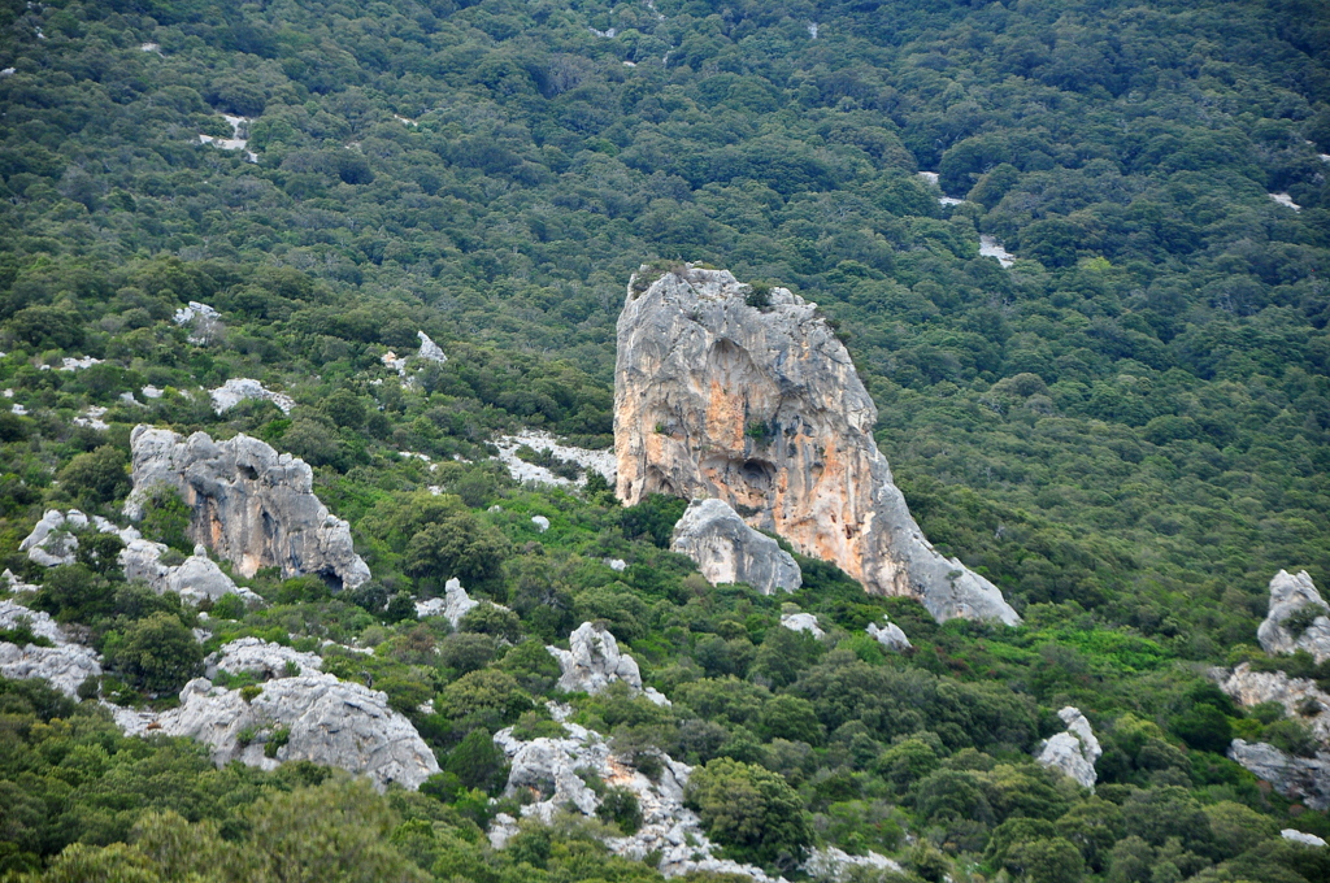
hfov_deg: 13.1
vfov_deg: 8.7
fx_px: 5811
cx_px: 665
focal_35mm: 158
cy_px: 442
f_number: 5.6
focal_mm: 105
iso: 400
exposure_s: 1/320
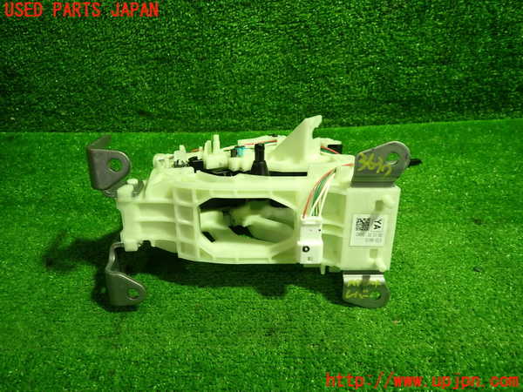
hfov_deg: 69.4
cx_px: 262
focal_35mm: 25
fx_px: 378
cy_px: 196
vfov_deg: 54.9
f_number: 2
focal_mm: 4.5
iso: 200
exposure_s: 1/30
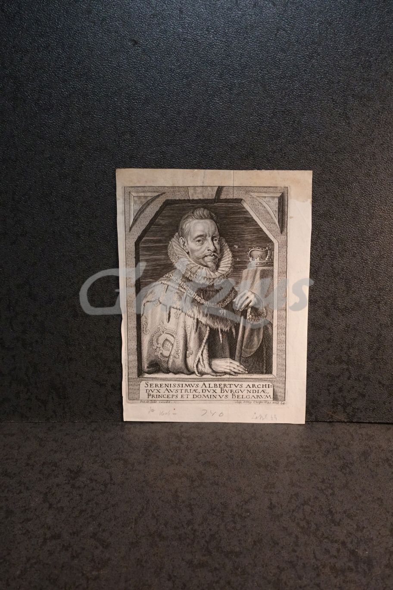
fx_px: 540
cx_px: 196
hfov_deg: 40.0
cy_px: 295
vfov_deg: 57.2
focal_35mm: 33
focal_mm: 12.06
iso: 2000
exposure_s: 1/200
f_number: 4
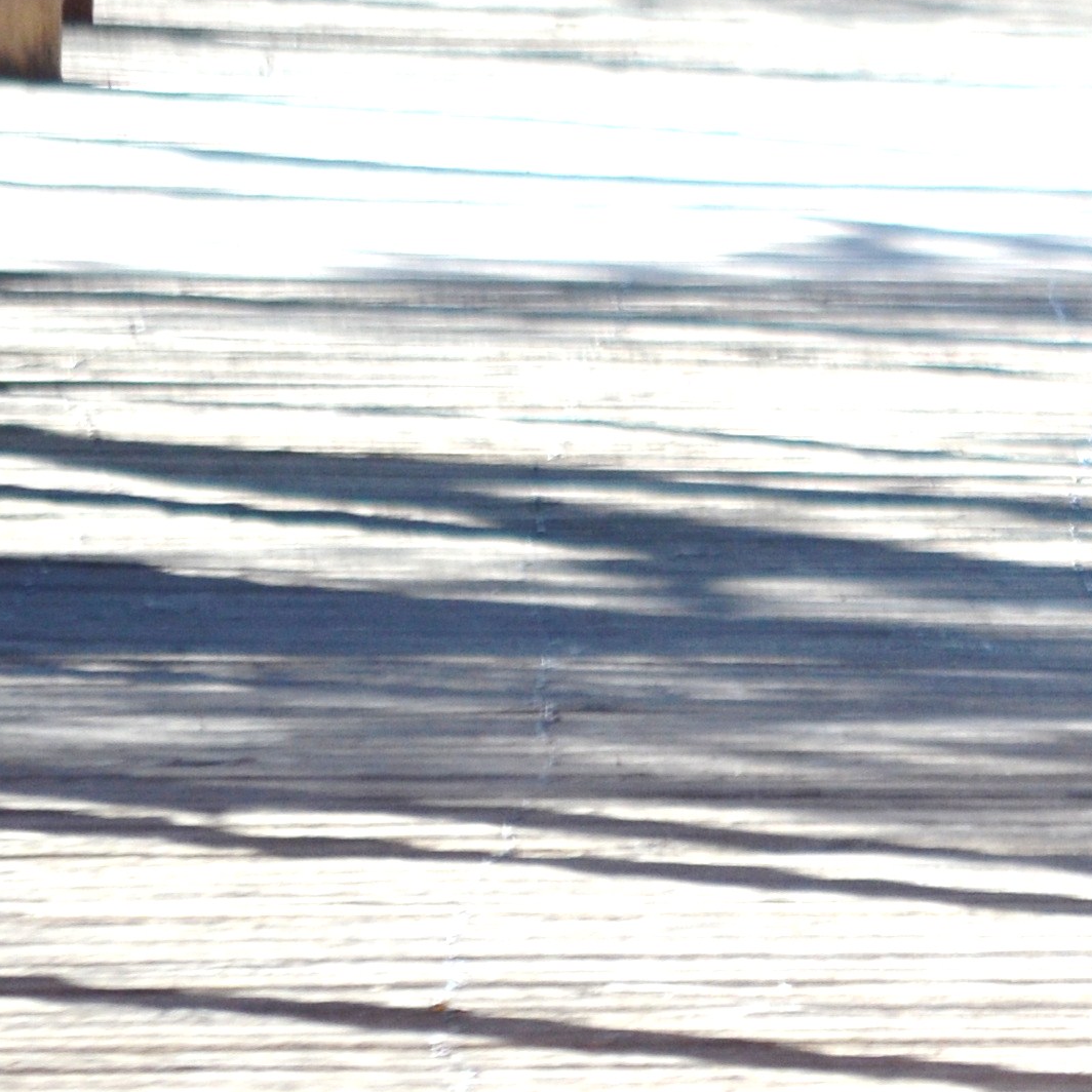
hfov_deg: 1.9
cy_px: 190
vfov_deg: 1.9
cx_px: 2167
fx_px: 32508
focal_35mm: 911
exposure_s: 1/500
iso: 400
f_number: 5.3
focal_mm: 165
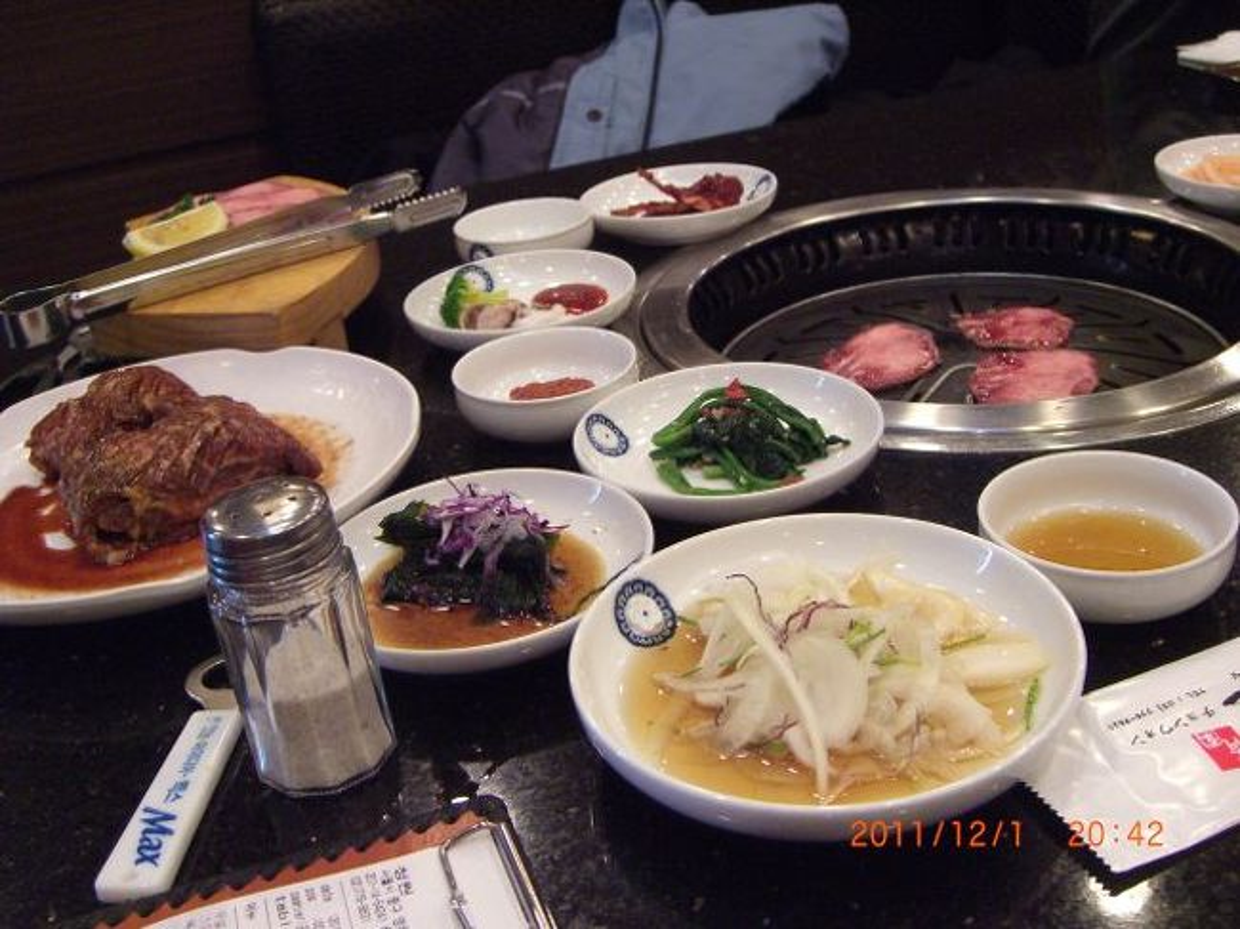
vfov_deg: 37.7
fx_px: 1361
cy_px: 464
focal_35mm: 38
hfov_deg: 49.0
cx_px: 620
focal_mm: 7.9
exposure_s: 1/80
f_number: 2.8
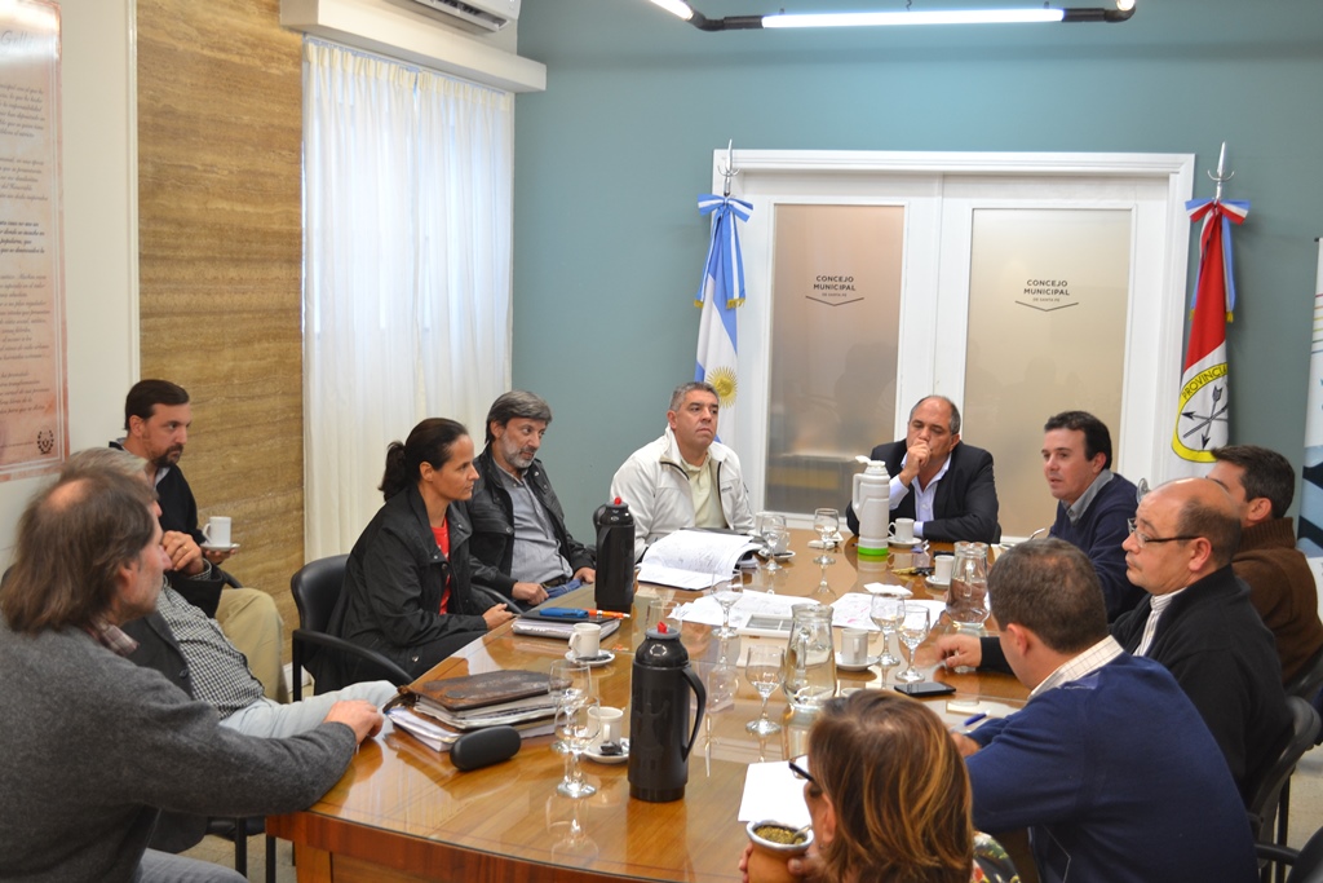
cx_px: 662
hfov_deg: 49.5
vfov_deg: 34.2
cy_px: 442
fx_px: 1433
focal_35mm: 39
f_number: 4.2
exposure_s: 1/15
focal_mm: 26
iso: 400
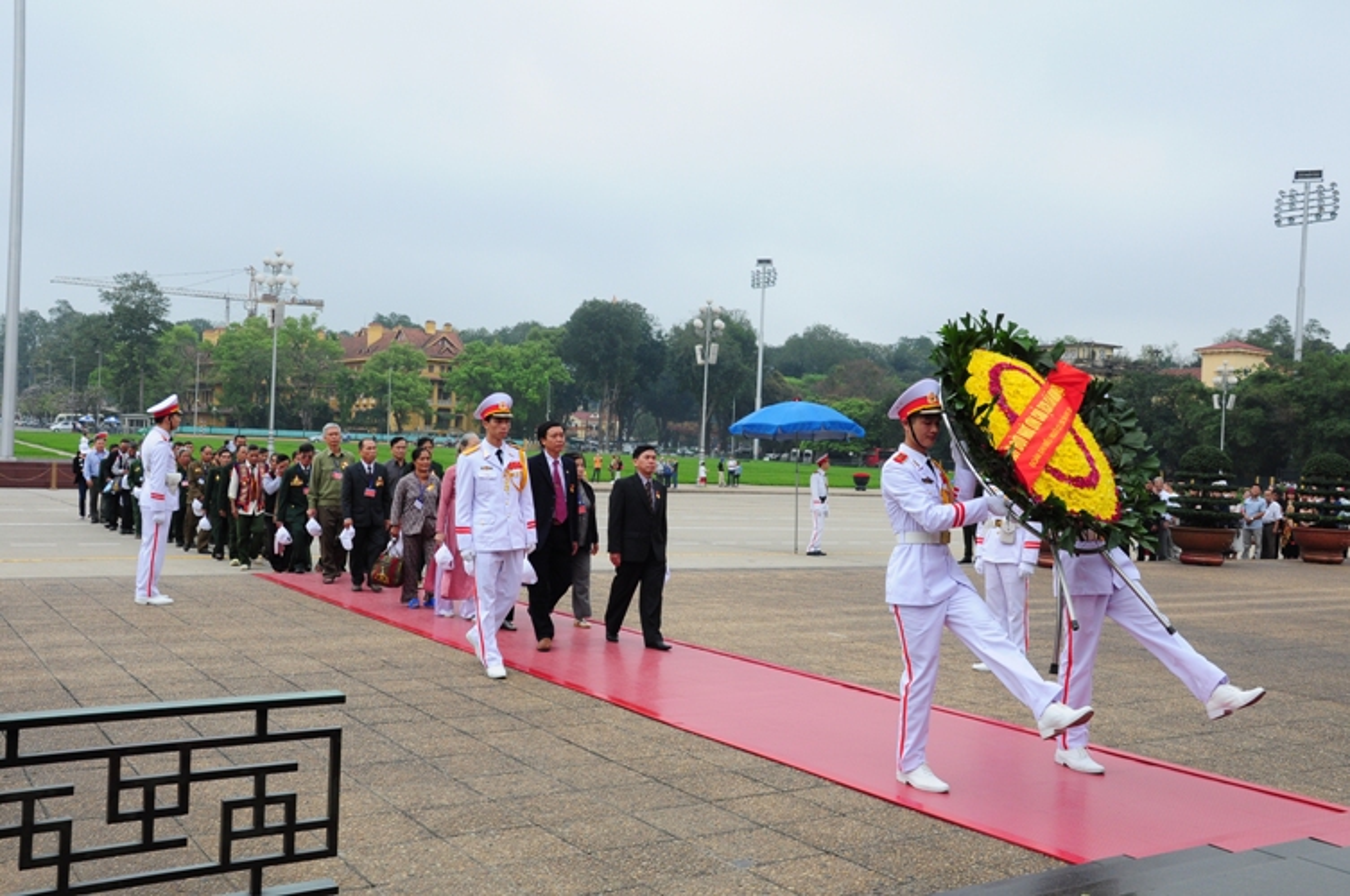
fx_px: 1236
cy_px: 448
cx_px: 675
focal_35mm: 33
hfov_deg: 57.3
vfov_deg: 39.9
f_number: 11
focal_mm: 22
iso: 500
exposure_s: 1/200
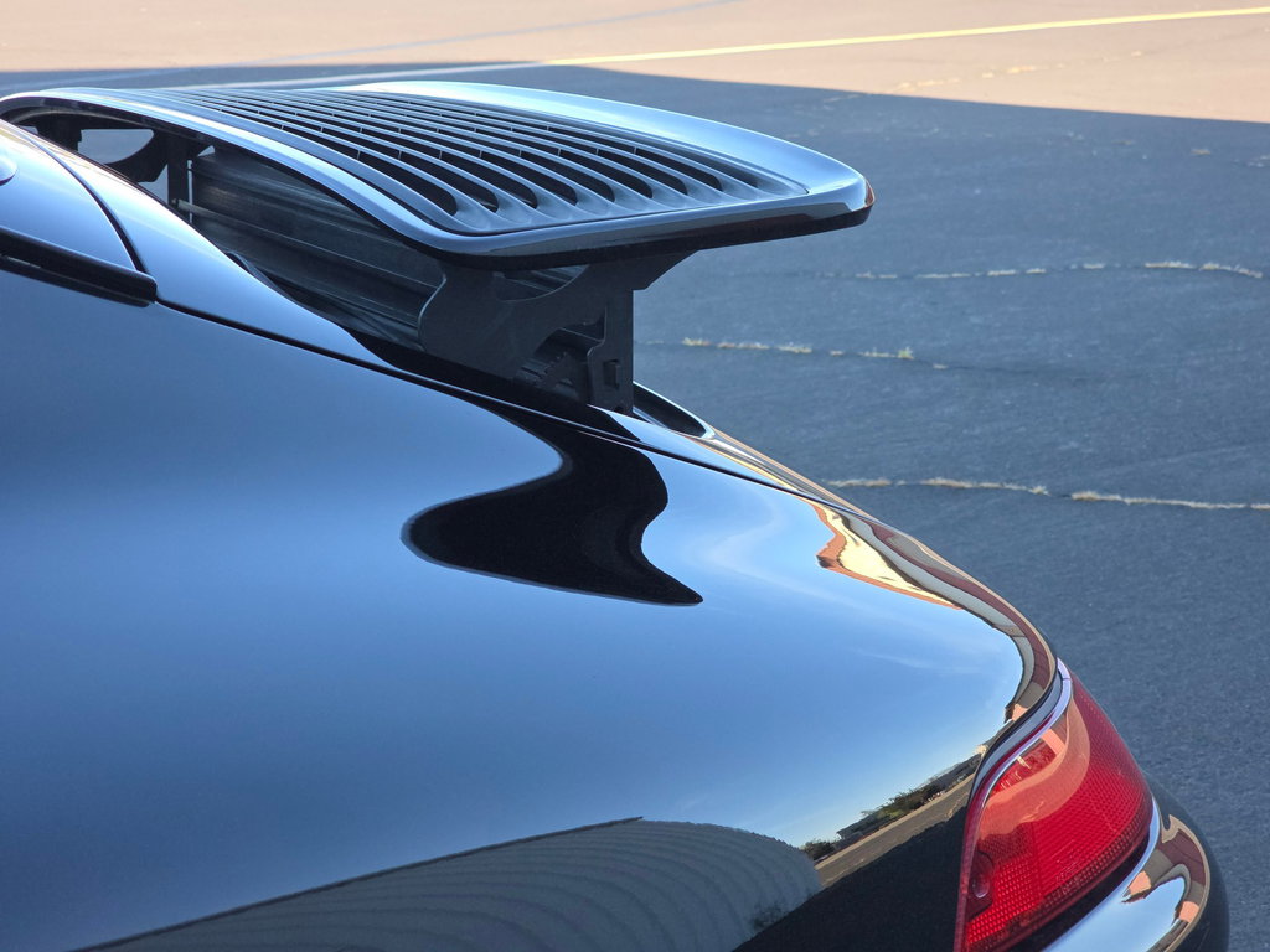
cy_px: 476
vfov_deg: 21.3
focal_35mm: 69
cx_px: 635
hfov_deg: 28.2
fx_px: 2531
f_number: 2.4
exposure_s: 1/244
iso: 50
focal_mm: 7.9
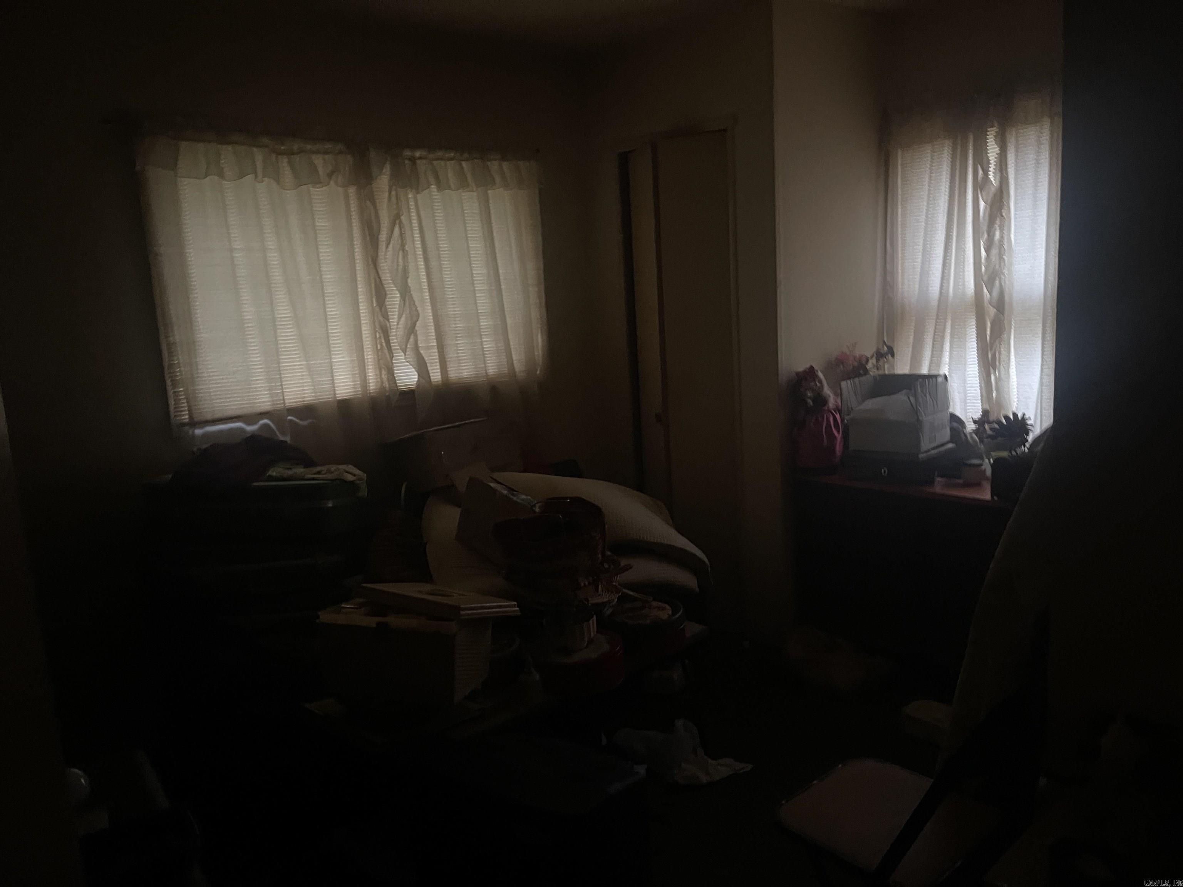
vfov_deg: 54.9
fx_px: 854
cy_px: 444
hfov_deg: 69.4
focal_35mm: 25
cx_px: 592
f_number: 1.6
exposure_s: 1/21
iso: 1000
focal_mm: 5.1
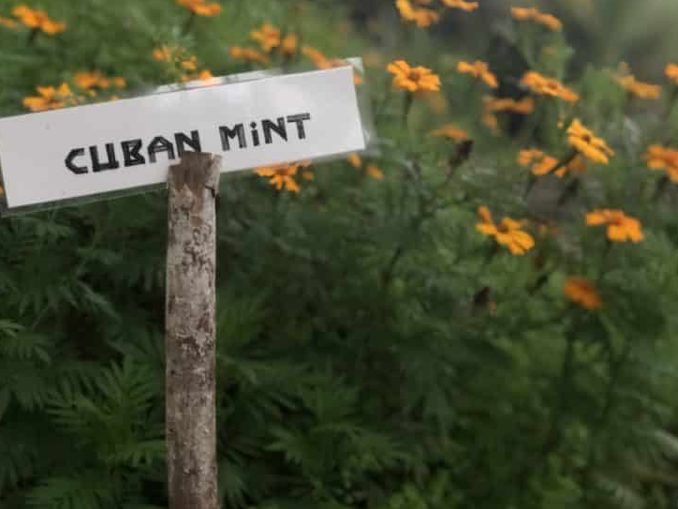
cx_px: 317
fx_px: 1234
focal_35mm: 63
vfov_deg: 23.3
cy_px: 238
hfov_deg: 30.7
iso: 1250
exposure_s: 1/30
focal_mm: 6.6
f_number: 2.8
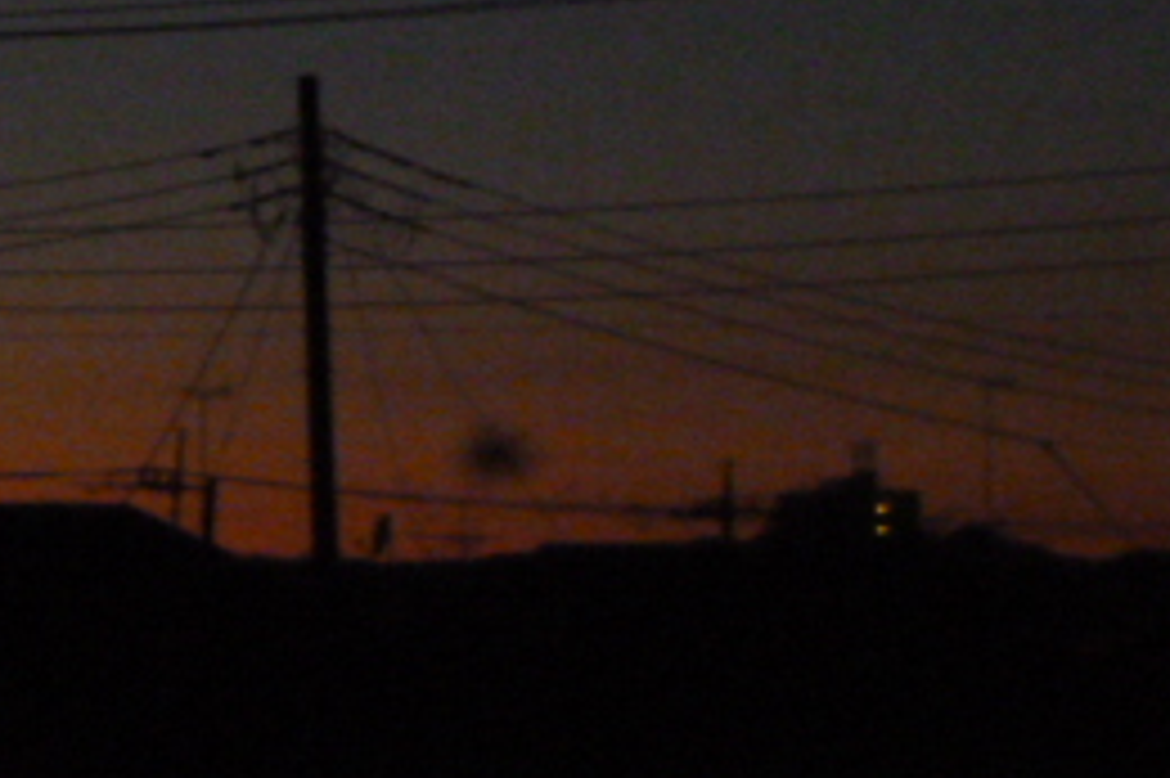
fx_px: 9321
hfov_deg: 7.1
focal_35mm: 287
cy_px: 477
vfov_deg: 4.8
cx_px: -135
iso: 800
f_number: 6.5
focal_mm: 20
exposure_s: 1/15
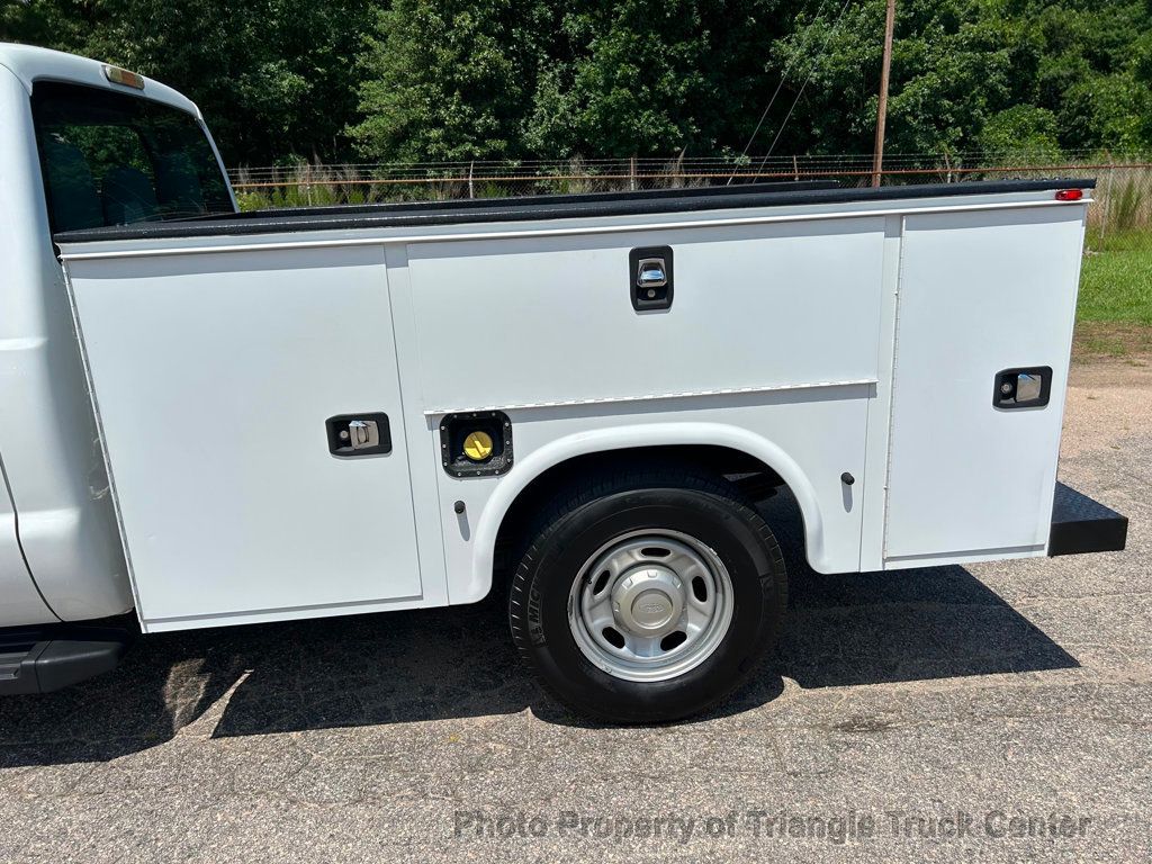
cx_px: 576
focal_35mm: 26
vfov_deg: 53.1
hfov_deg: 67.3
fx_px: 865
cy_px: 432
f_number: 1.5
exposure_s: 1/8000
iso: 50
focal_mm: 5.7
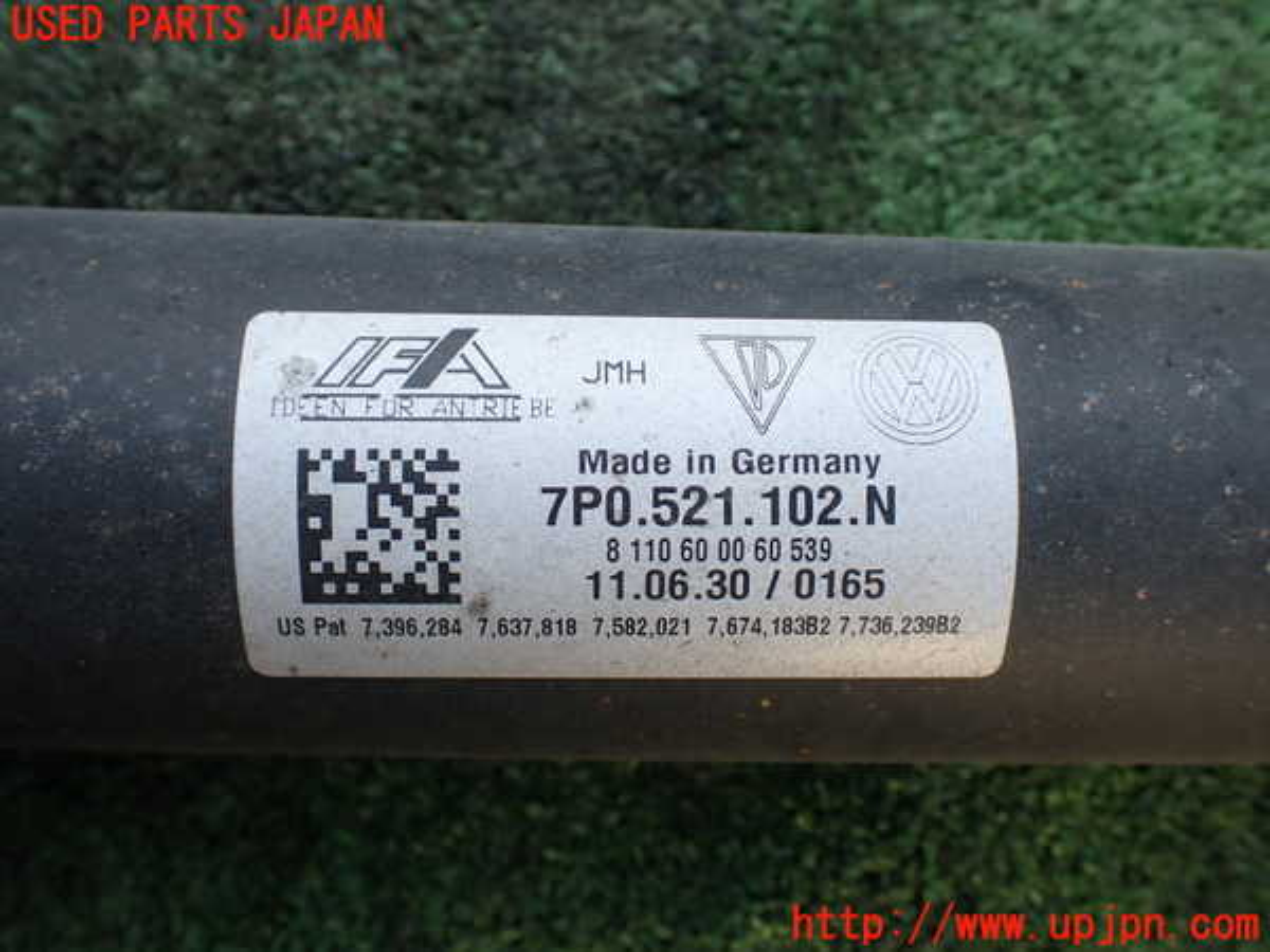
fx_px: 1101
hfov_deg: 60.0
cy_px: 476
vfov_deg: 46.8
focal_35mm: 30
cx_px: 635
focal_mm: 5.4
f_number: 2.3
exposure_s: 1/160
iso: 100
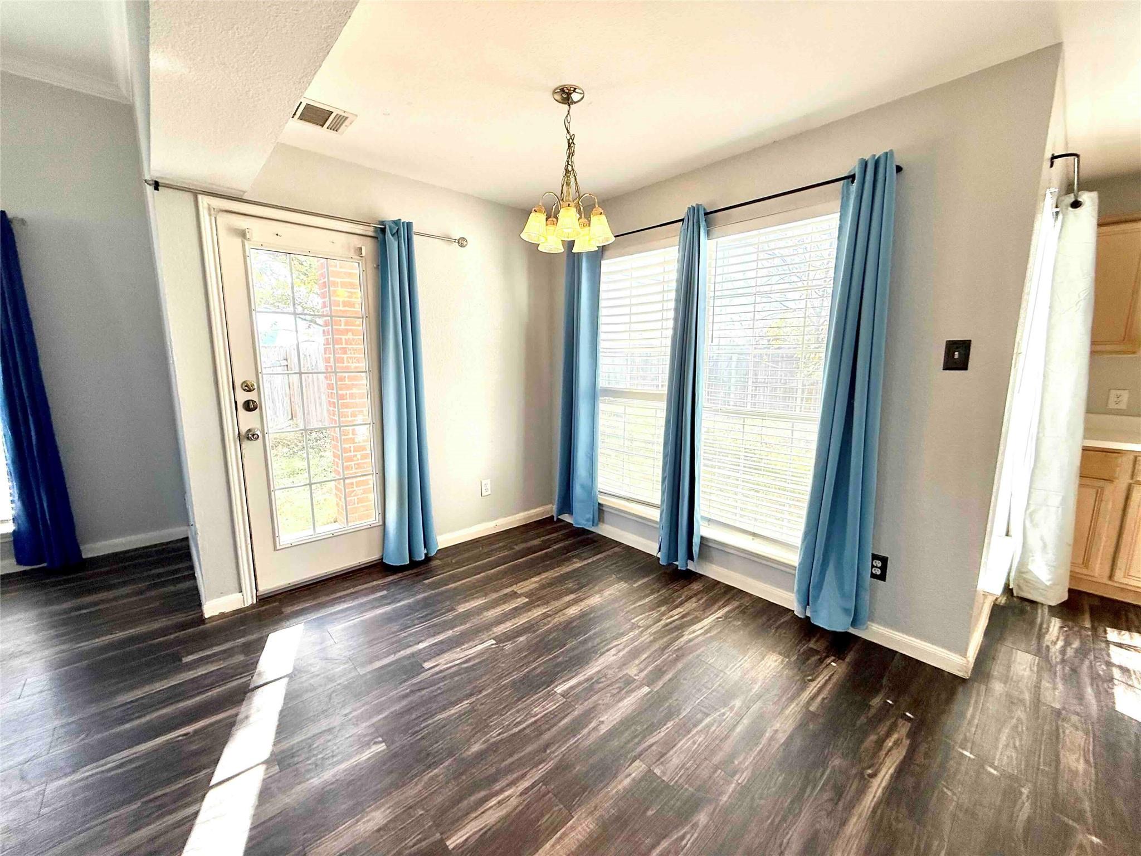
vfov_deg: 85.7
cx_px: 570
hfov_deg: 102.1
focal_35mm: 14
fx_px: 461
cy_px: 428
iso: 64
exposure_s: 1/321
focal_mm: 2.22
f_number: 2.2
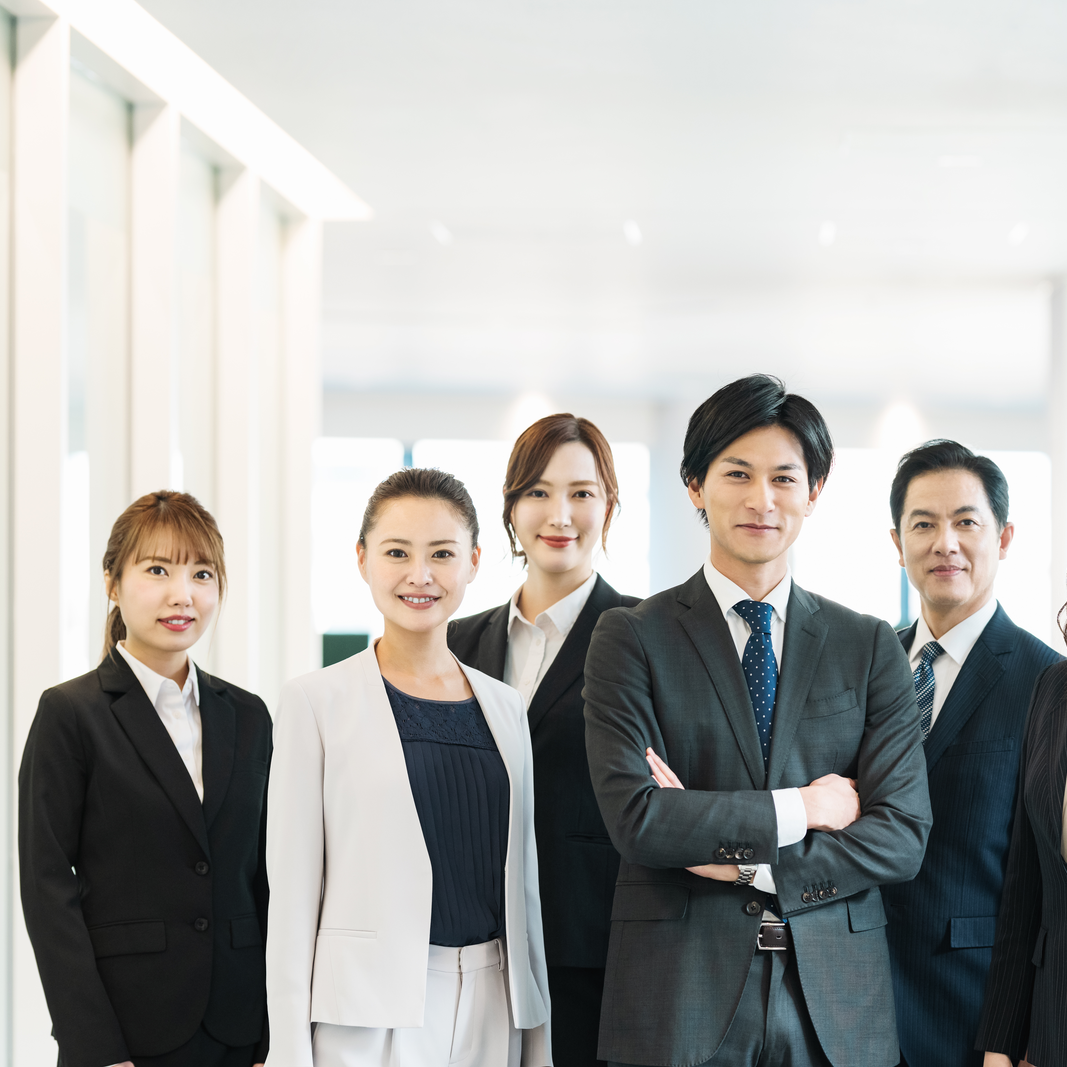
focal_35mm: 134
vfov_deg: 13.0
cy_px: 534
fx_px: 4673
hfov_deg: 13.0
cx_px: 769
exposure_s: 1/200
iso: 640
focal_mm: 105
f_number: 2.5
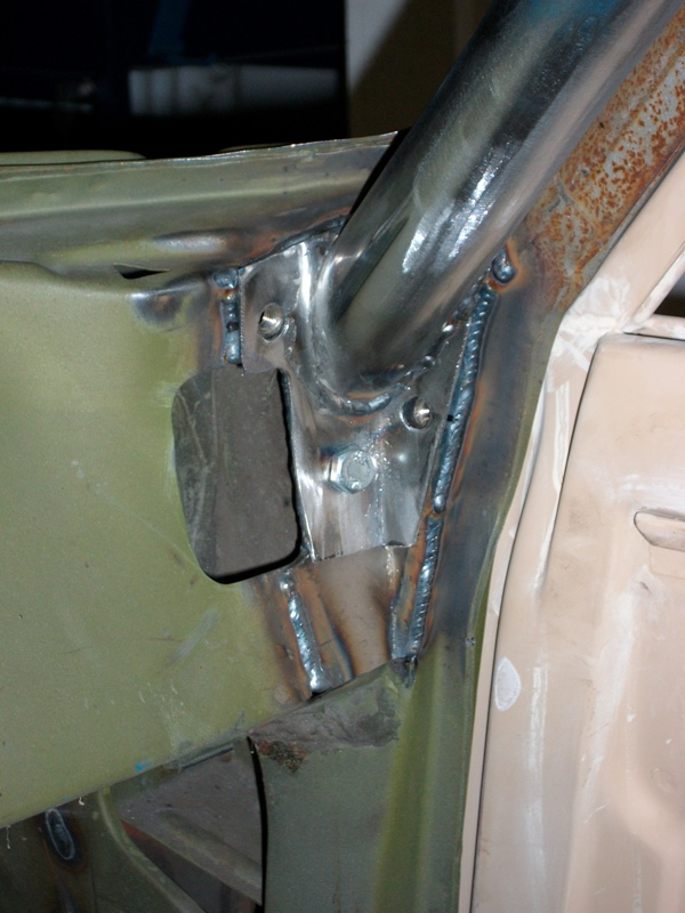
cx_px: 342
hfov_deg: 15.4
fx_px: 2533
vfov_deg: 20.4
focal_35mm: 96
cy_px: 456
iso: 125
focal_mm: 17.1
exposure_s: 1/125
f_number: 5.2
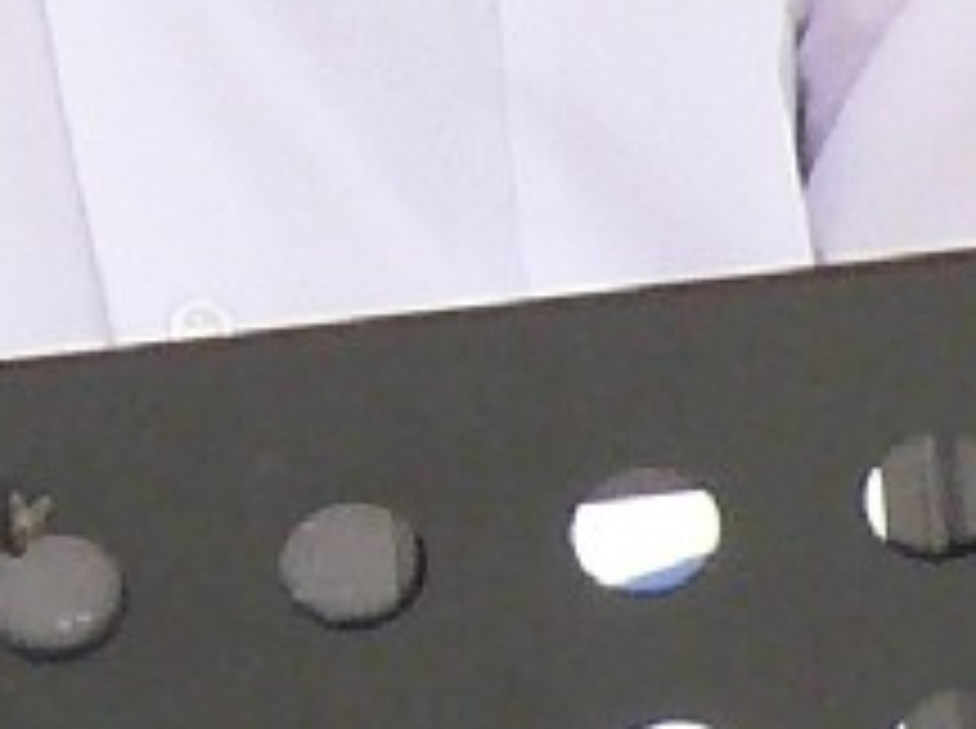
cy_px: -1184
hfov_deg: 2.8
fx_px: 19648
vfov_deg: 2.1
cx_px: 279
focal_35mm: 698
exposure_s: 1/100
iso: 200
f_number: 7.1
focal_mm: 15.1
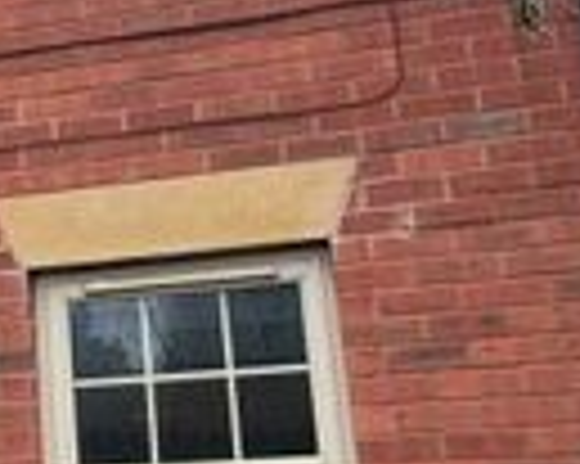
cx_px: 40
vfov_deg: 20.2
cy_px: 38
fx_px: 1269
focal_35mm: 74
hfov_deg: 24.9
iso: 320
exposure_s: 1/70
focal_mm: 2.22
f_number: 2.2
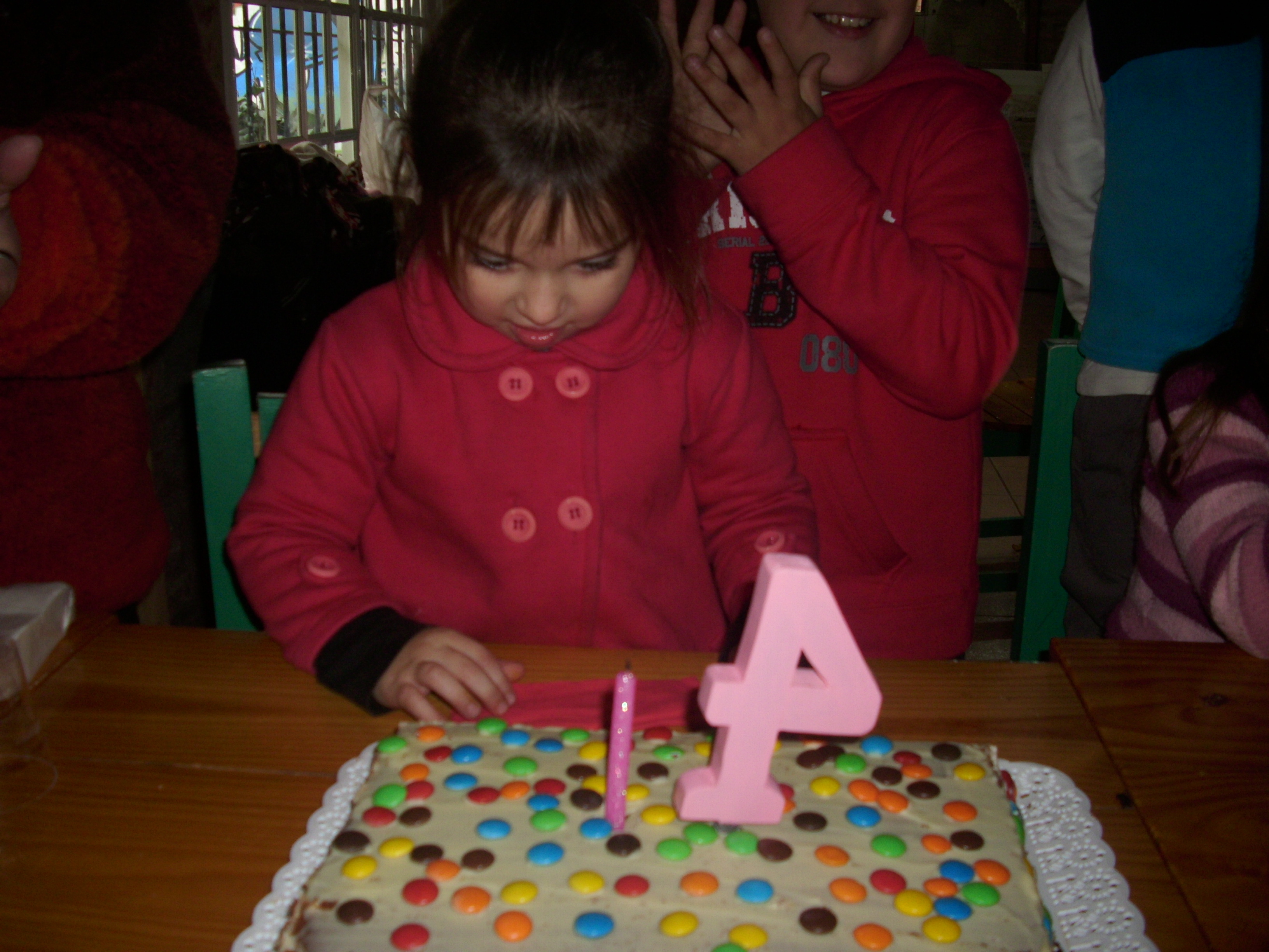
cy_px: 476
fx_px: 1136
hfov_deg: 58.4
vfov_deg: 45.4
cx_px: 634
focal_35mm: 31
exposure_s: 1/30
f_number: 2.8
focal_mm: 6.2
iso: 50
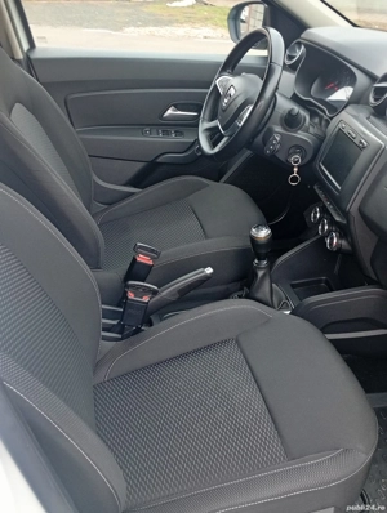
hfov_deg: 38.8
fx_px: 550
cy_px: 256
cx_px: 194
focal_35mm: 37
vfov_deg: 50.1
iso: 239
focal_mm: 3.98
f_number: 1.8
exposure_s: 1/50
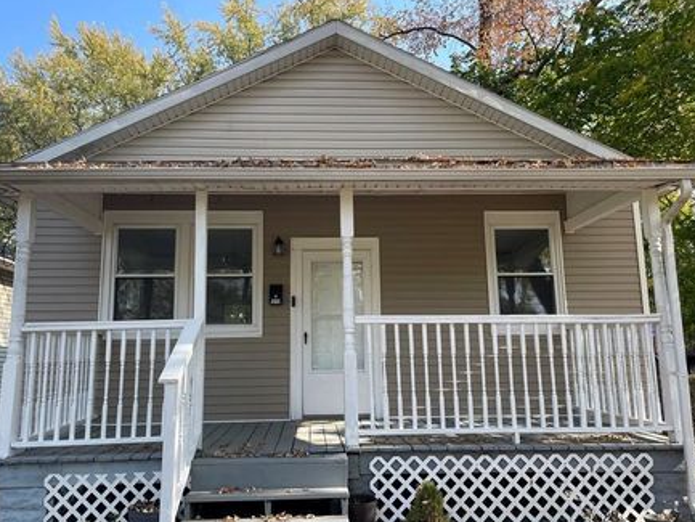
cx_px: 335
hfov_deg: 59.9
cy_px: 271
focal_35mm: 30
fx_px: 602
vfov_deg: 46.8
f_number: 1.6
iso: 50
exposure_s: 1/972
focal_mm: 4.2
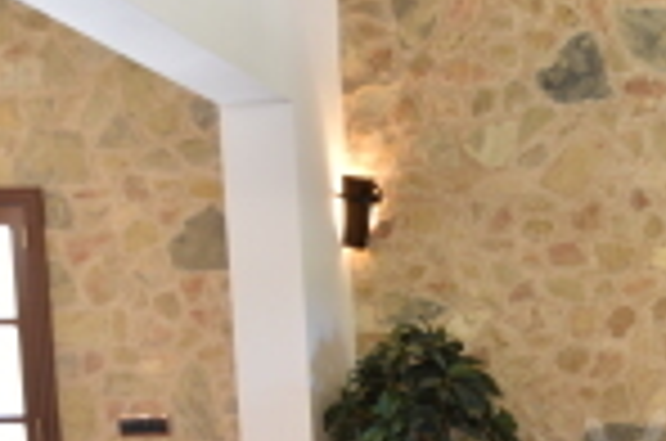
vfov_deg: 21.2
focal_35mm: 60
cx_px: 792
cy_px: 511
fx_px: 1105
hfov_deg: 29.1
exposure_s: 1/2
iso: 100
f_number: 5
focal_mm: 11.5
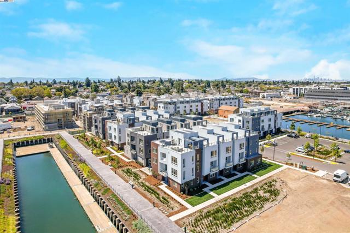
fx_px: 214
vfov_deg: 57.3
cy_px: 116
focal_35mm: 22
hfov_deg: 78.6
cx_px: 175
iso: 120
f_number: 2.8
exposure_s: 1/2000
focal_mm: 8.38
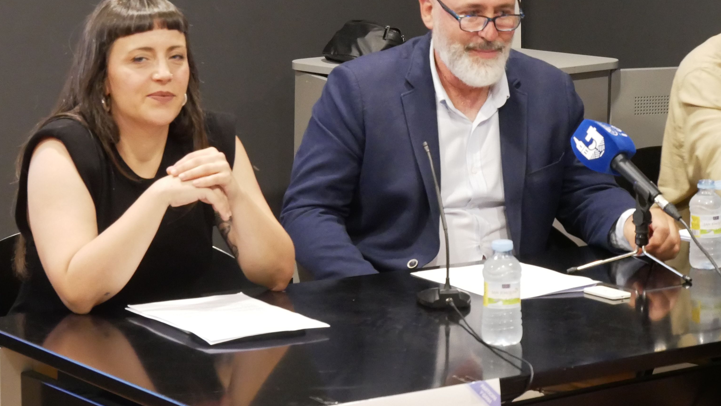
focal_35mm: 128
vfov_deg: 9.4
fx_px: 2447
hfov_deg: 16.7
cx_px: 477
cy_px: 16
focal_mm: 39
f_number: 5.4
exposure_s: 1/25
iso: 3200
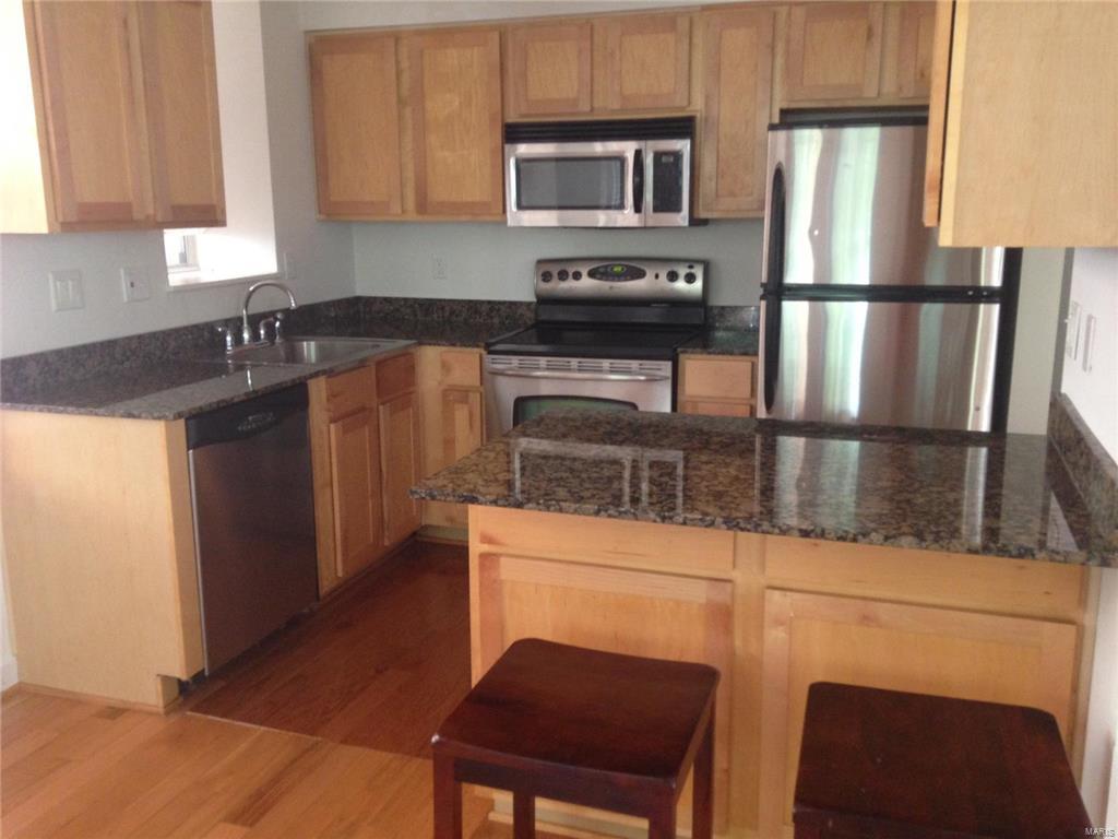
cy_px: 420
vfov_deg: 42.9
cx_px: 559
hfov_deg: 55.4
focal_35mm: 33
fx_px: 1066
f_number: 2.4
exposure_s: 1/20
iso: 200
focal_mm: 4.12
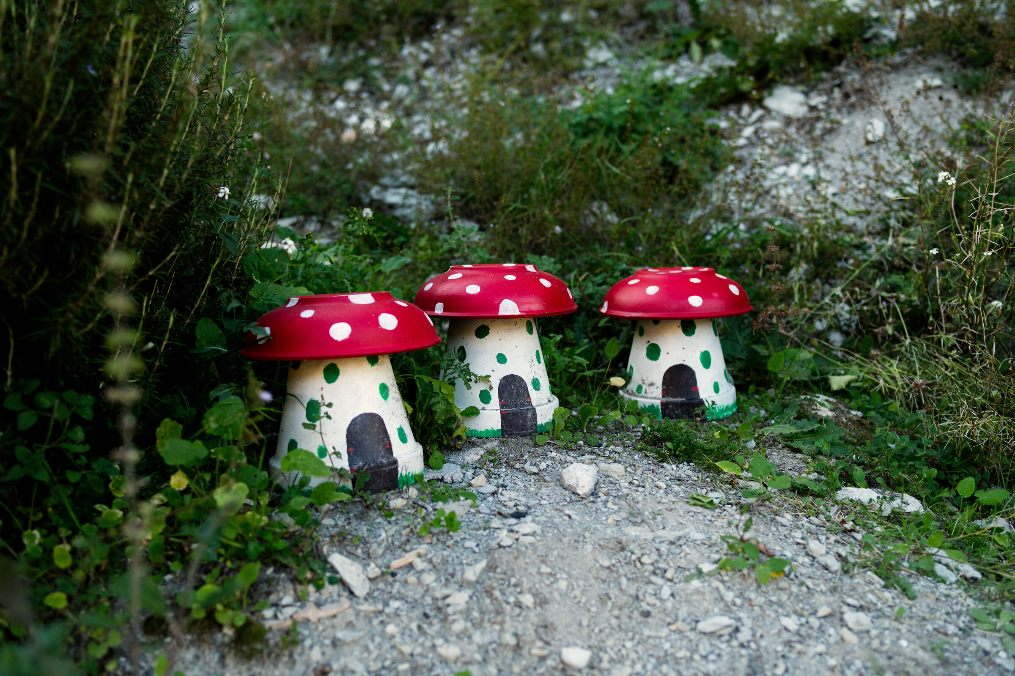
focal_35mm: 35
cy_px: 338
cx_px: 508
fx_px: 987
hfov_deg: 54.4
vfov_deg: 37.8
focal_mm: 35
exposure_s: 1/160
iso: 100
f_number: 2.2
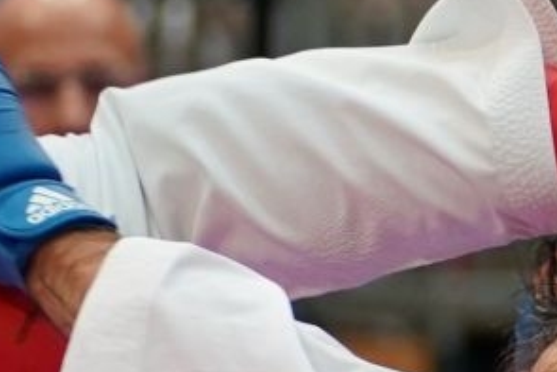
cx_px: 364
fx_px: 16501
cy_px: 213
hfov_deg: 1.9
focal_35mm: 1066
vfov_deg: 1.3
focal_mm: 117
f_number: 2.8
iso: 1000
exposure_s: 1/800
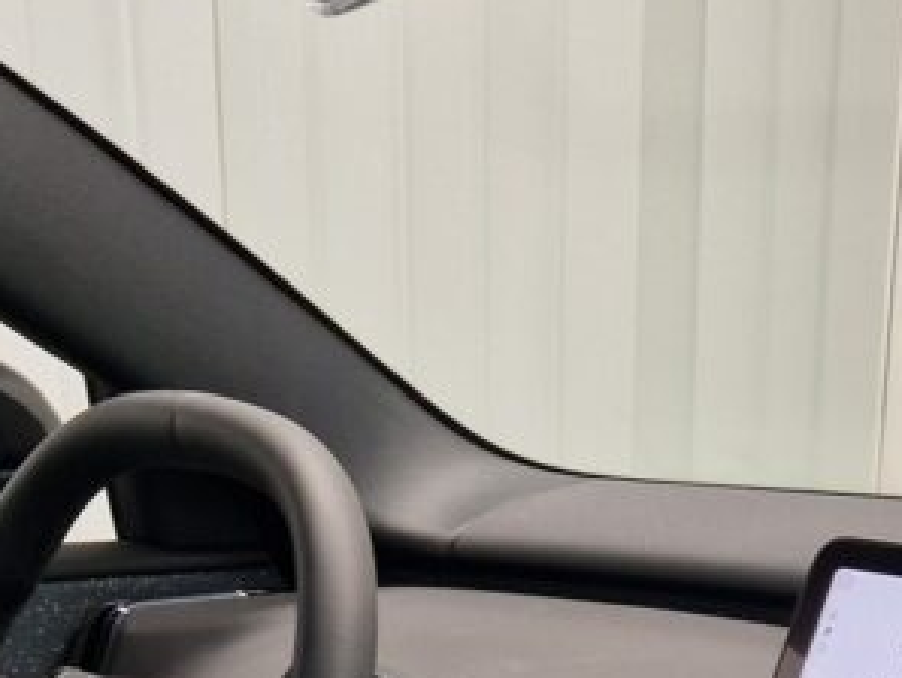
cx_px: 475
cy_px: 1084
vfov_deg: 16.6
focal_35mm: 79
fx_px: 2060
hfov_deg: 24.7
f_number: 1.8
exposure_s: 1/50
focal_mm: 5.4
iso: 80
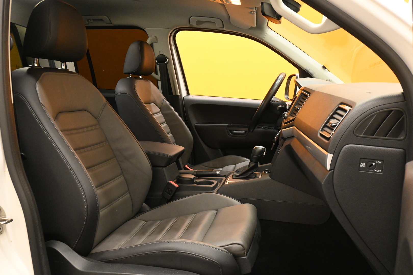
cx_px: 206
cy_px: 138
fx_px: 344
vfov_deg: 43.6
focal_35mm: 30
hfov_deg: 61.9
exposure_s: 1/30
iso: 4000
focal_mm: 20
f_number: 7.1
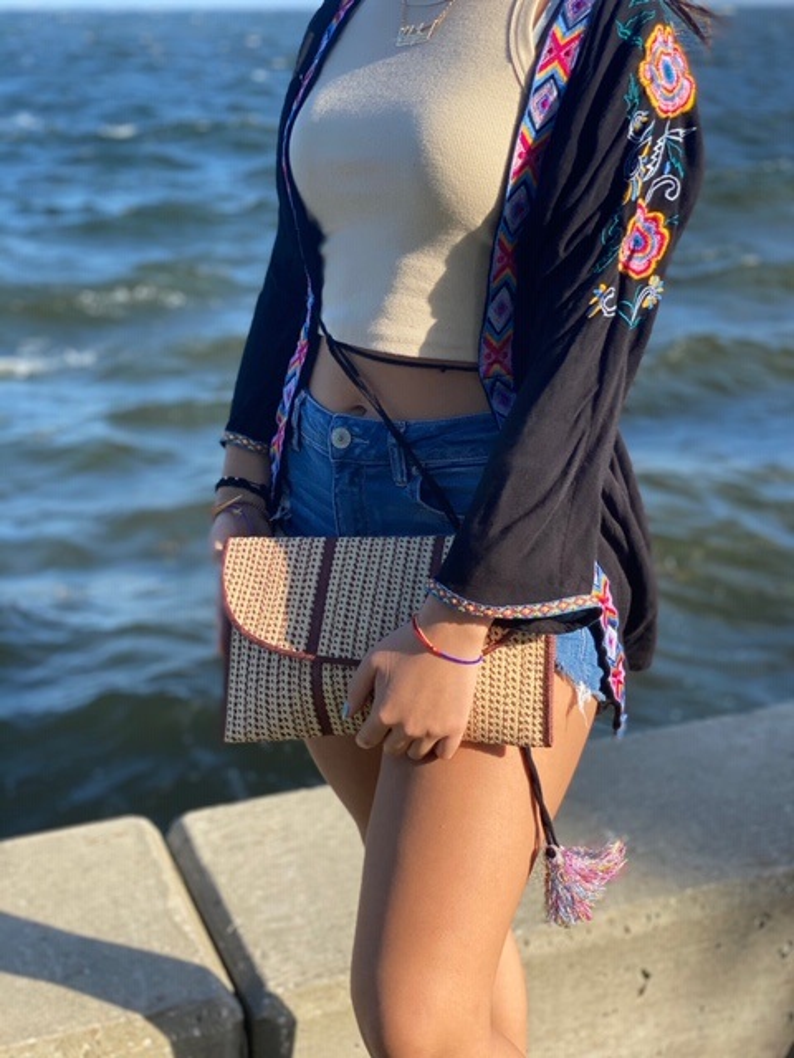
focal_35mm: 52
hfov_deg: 28.0
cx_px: 397
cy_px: 529
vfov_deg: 36.8
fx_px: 1590
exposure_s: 1/585
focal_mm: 6
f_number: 2
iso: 20
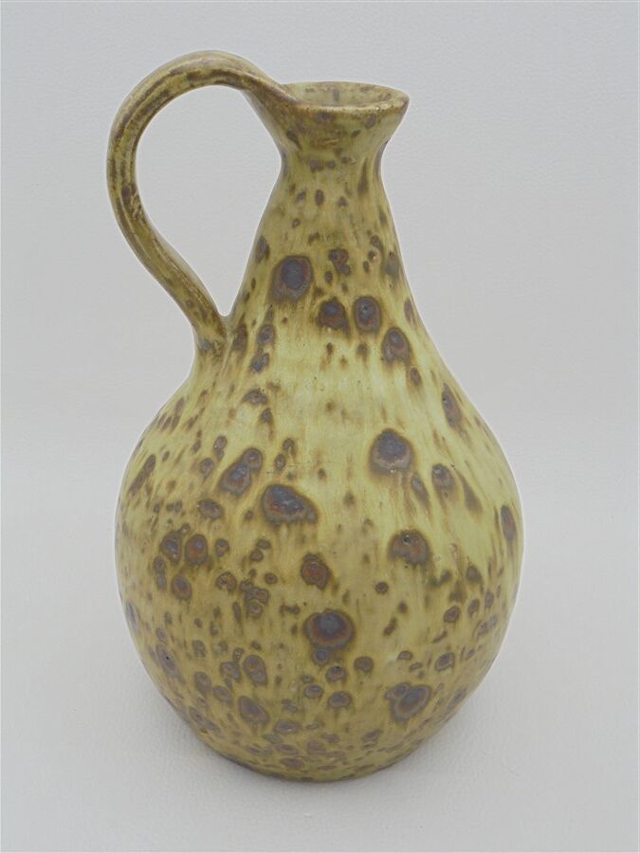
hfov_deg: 37.7
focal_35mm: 38
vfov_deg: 49.0
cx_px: 320
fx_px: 937
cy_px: 426
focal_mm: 6.9
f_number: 4.2
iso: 100
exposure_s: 1/30
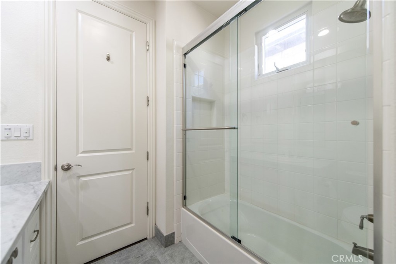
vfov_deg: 81.1
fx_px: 154
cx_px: 198
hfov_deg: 104.3
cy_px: 132
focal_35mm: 14
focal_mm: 14
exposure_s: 1/160
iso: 400
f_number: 2.8
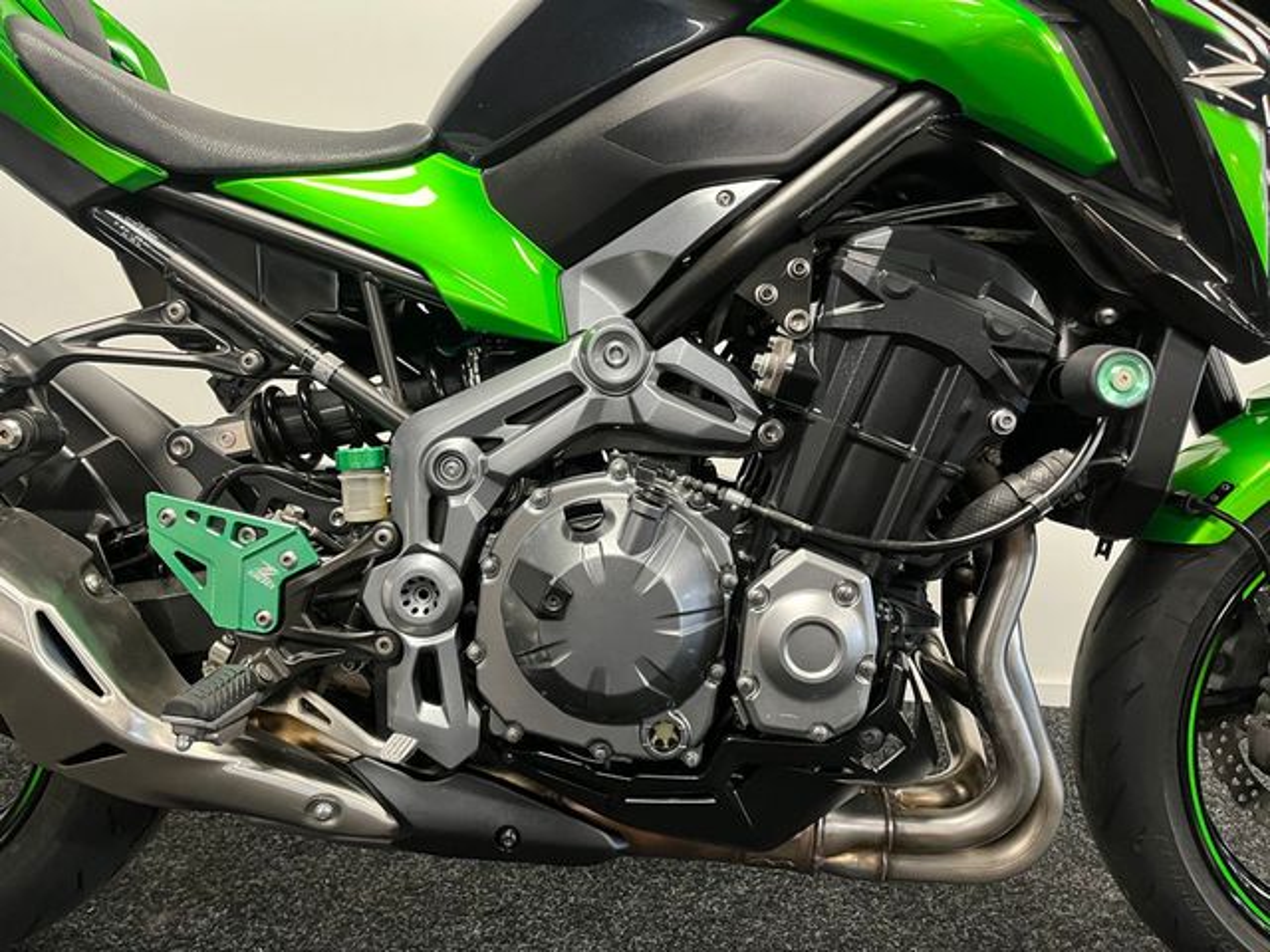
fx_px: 954
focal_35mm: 26
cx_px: 635
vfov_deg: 53.1
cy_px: 476
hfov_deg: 67.3
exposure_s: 1/50
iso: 400
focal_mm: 5.1
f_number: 1.6
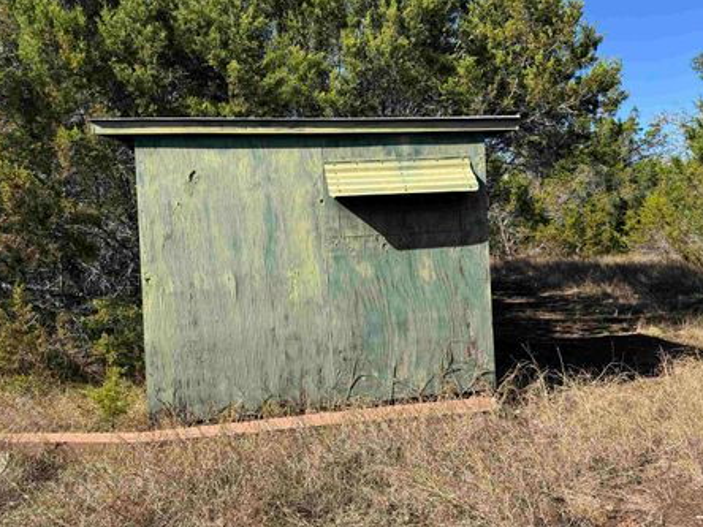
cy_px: 241
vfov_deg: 51.3
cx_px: 378
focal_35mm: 27
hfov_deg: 65.2
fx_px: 548
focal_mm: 6.76
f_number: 1.78
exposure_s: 1/2604
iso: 80
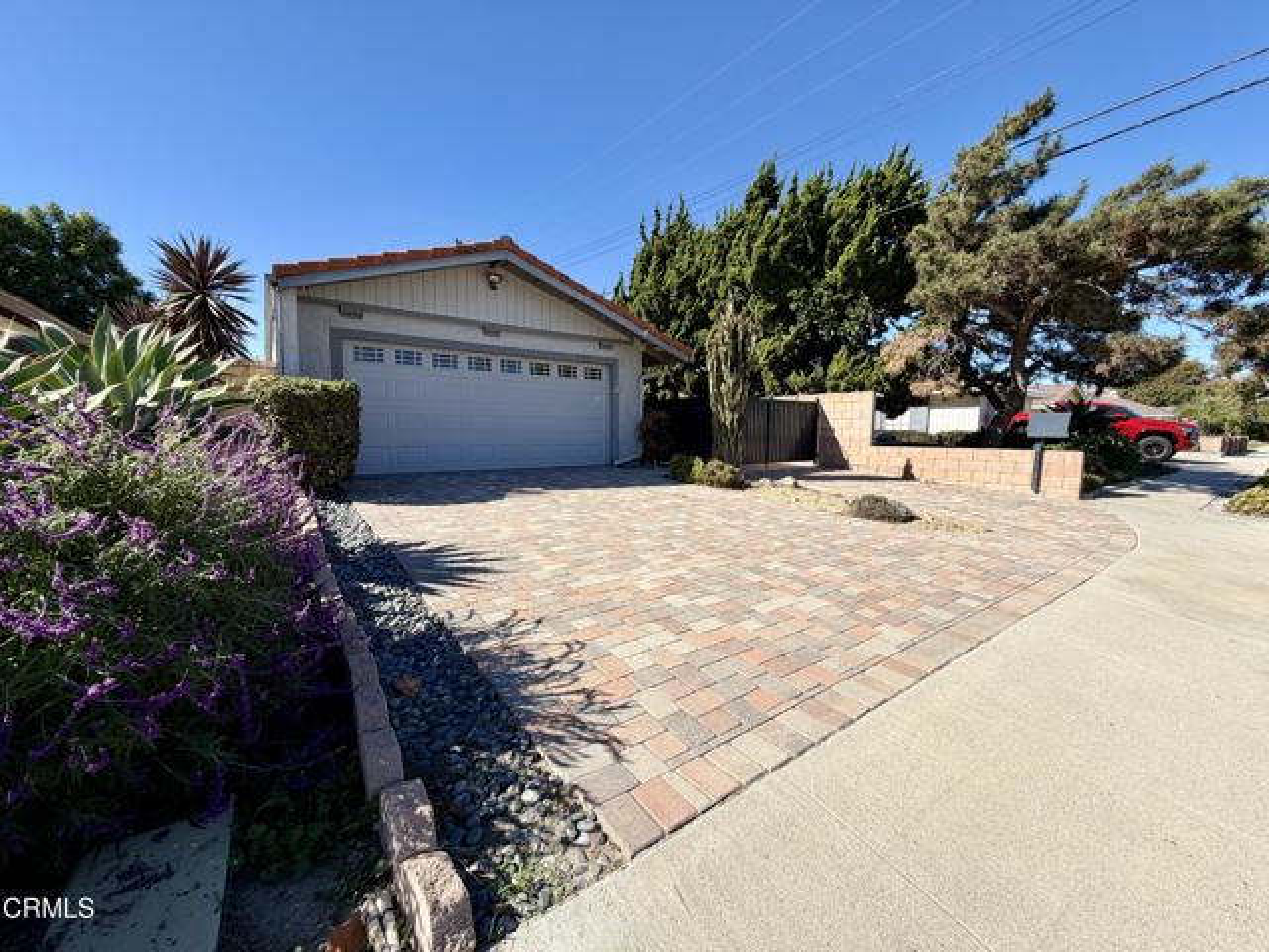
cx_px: 634
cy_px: 476
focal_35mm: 14
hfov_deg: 102.1
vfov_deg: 85.7
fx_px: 513
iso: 25
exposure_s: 1/770
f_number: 2.2
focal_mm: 2.22
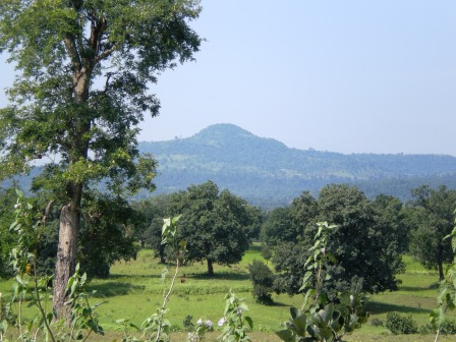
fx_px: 1502
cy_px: 171
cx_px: 228
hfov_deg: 17.3
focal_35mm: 114
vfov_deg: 13.0
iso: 64
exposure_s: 1/164
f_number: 5.9
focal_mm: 18.9
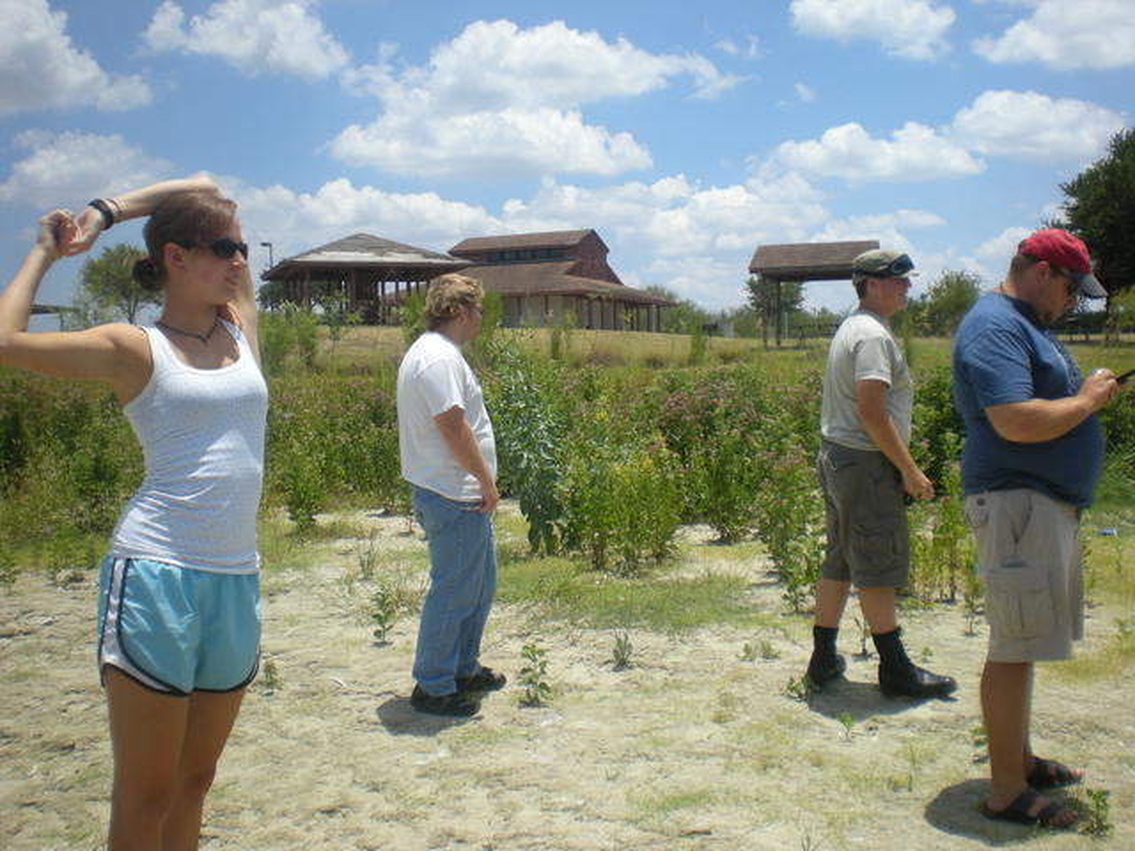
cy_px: 426
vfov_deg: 37.7
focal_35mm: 38
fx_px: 1246
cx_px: 568
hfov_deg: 49.0
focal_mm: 6.3
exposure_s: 1/782
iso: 64
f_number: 4.6
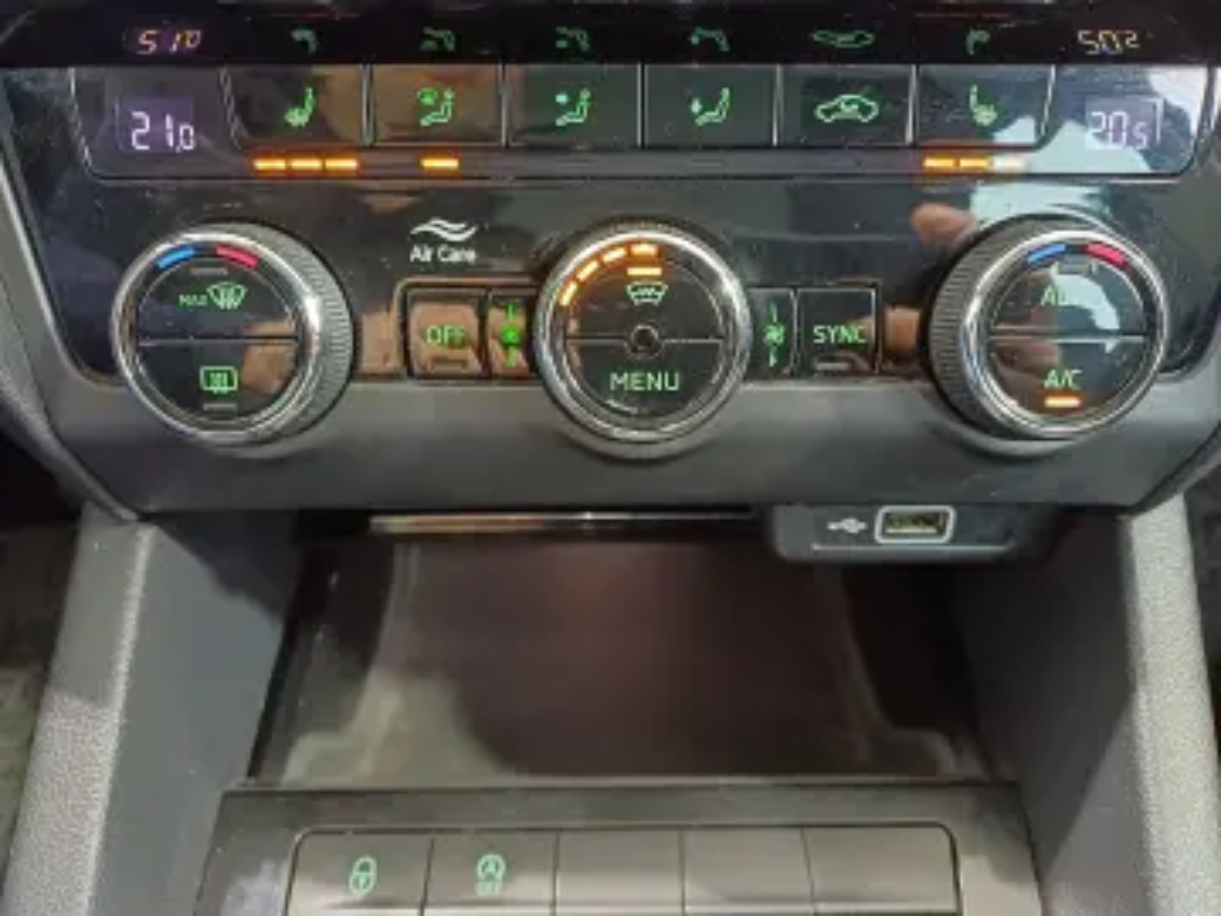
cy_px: 458
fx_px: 882
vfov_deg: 54.9
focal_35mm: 25
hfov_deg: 69.4
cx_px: 610
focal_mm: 4.65
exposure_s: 1/16.7
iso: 1600
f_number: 1.8
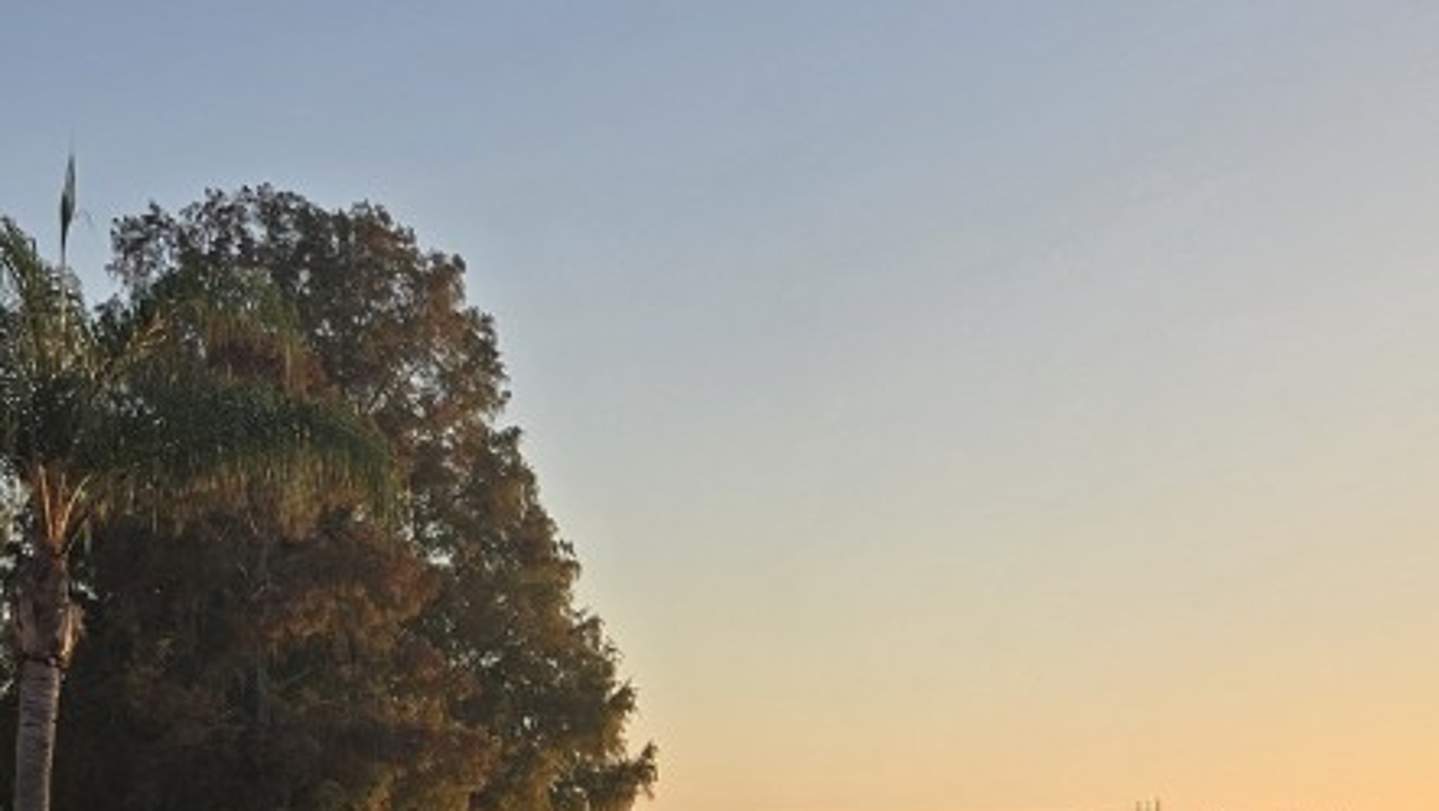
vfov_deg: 19.2
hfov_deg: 33.3
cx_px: 1406
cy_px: 1062
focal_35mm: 58
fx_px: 2214
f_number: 1.7
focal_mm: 6.3
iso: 12
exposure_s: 1/489
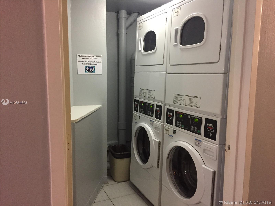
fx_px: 230
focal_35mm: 29
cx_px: 138
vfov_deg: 48.2
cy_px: 103
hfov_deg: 61.7
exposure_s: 1/20
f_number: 2.2
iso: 250
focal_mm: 4.15
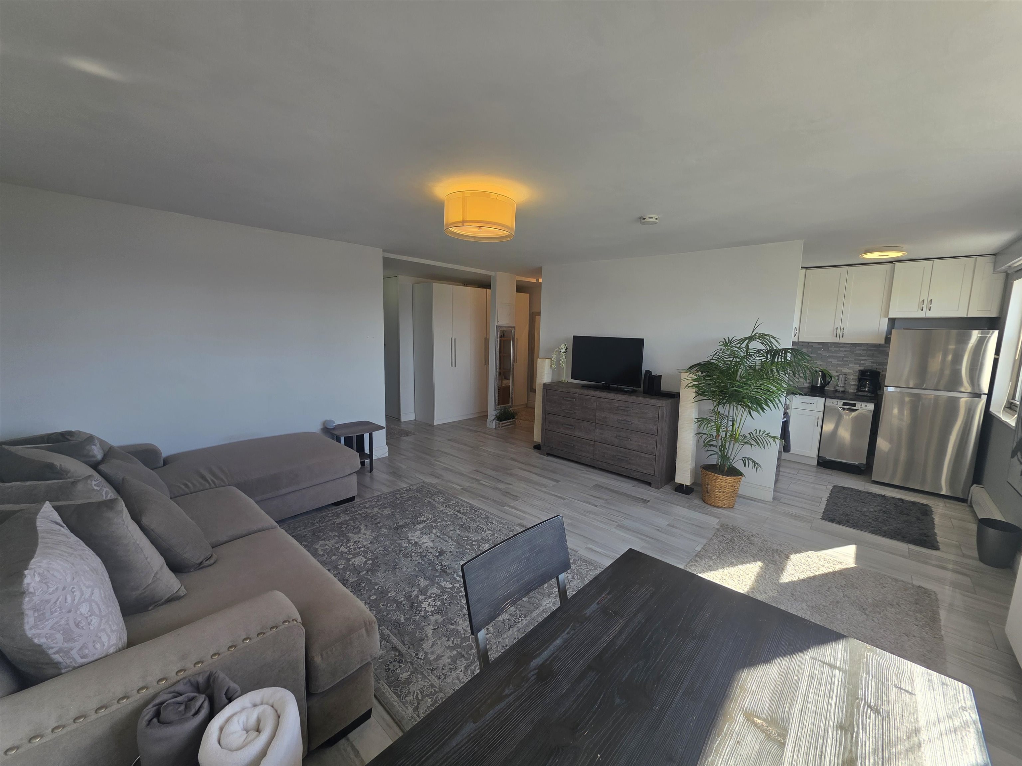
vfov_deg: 89.9
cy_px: 383
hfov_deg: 106.2
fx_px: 384
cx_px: 511
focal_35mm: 13
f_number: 1.9
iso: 32
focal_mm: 2.2
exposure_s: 1/120
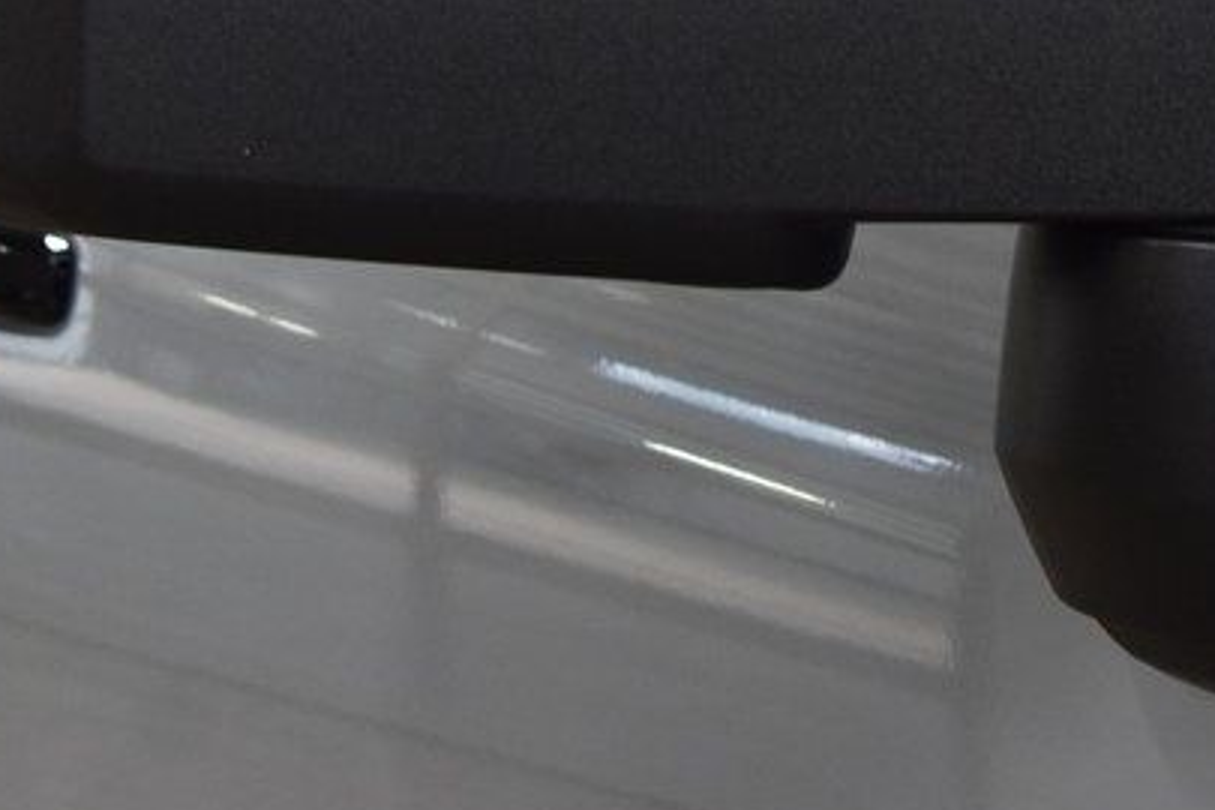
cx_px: 822
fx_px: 4860
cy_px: -184
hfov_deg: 14.2
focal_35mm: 144
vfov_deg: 9.4
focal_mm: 38
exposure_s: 1/60
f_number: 5.6
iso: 1600
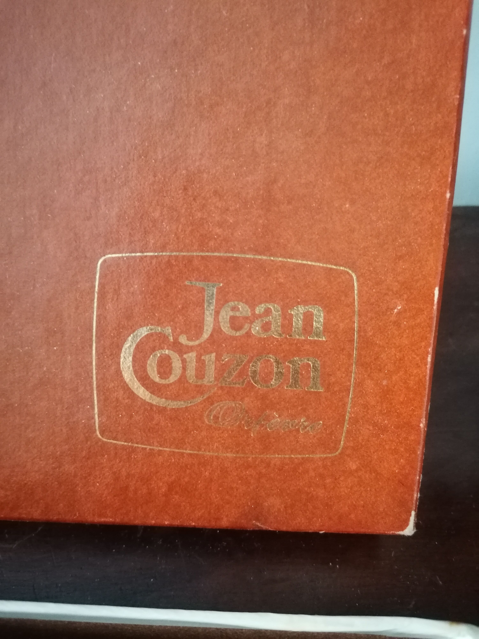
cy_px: 320
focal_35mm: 27
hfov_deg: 51.4
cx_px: 240
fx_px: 498
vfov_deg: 65.3
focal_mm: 4.75
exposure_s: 1/12.5
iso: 3200
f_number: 1.8
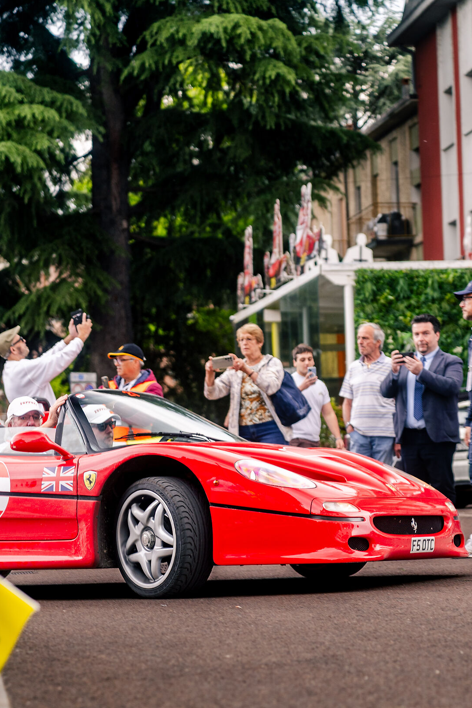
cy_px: 509
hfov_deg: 12.3
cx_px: 268
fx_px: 2183
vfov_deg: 18.3
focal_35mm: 111
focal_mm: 75
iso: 250
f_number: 2.8
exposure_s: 1/100
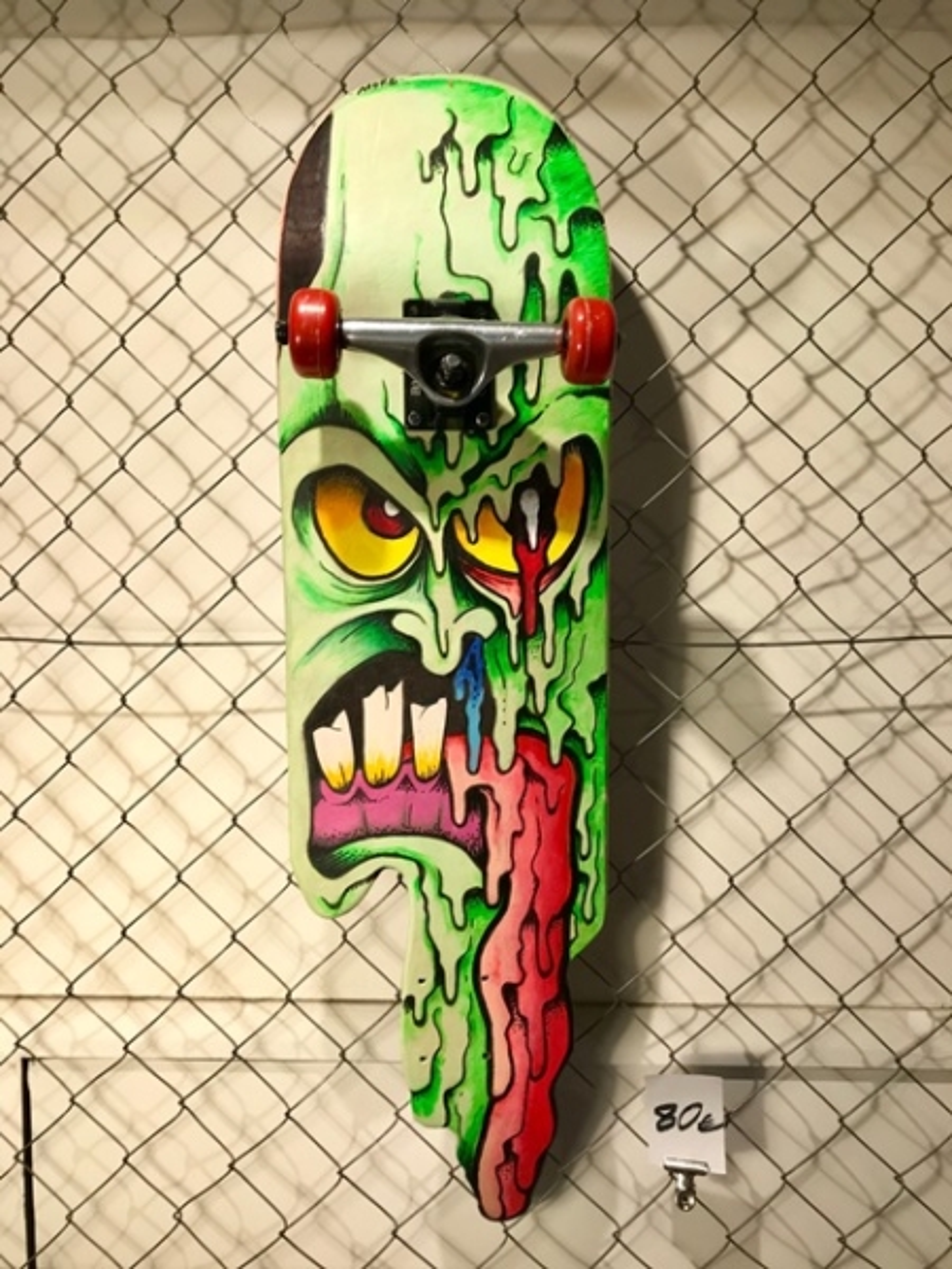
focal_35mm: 28
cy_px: 634
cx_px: 476
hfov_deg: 49.7
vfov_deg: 63.4
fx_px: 1027
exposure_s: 1/50
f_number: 1.8
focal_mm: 3.99
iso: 25
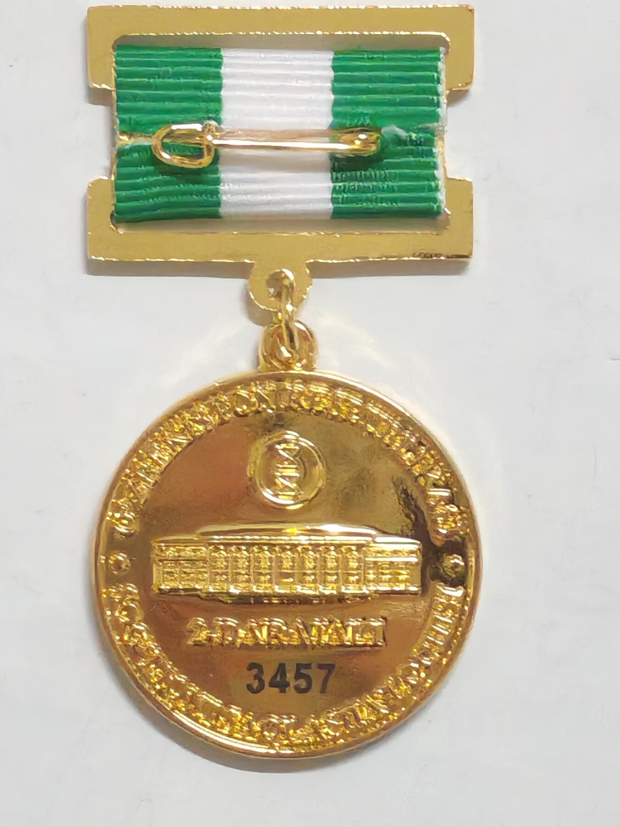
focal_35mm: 150
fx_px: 3582
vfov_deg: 13.2
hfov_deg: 9.9
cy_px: 414
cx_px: 310
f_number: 1.95
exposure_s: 1/33
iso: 1250
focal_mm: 5.52
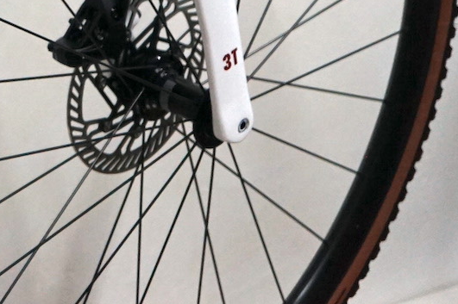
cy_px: -286
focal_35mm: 166
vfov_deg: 7.9
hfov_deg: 11.6
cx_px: -344
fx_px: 2110
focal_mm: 42
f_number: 5
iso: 2000
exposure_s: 1/160
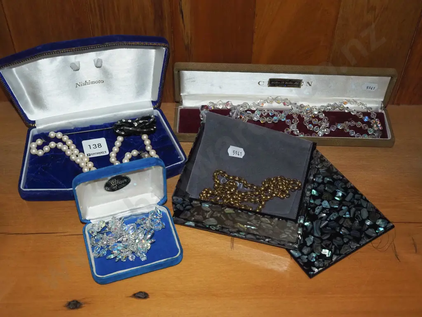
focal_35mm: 48
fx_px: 585
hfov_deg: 39.7
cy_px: 158
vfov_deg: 30.3
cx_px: 211
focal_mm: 24
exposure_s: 1/160
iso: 2500
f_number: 5.6
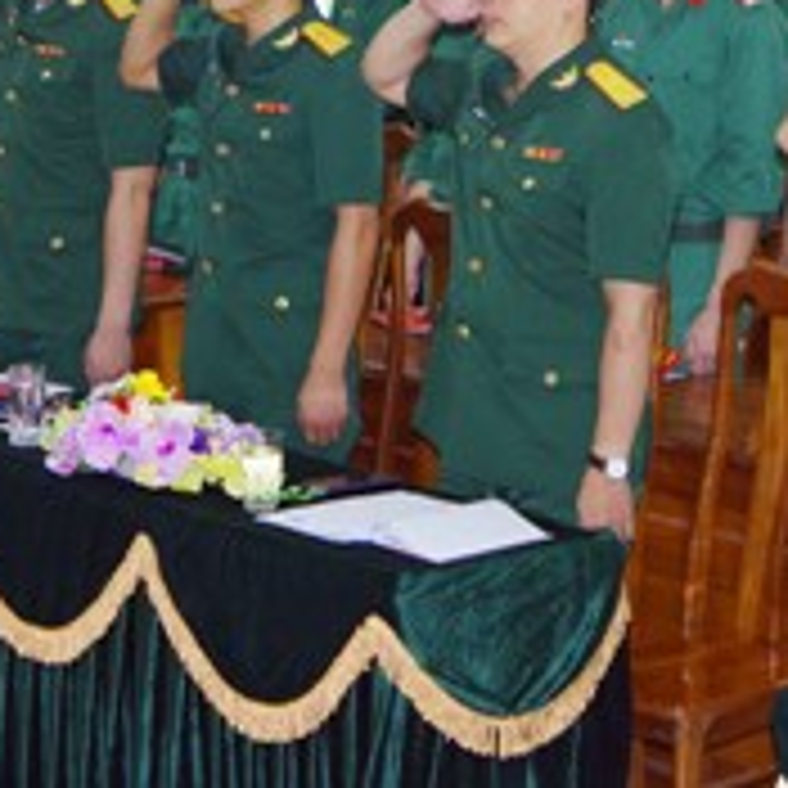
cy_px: -128
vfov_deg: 16.0
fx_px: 2704
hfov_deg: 16.5
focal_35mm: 105
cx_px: 617
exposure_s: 1/50
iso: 400
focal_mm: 18
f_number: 4.5
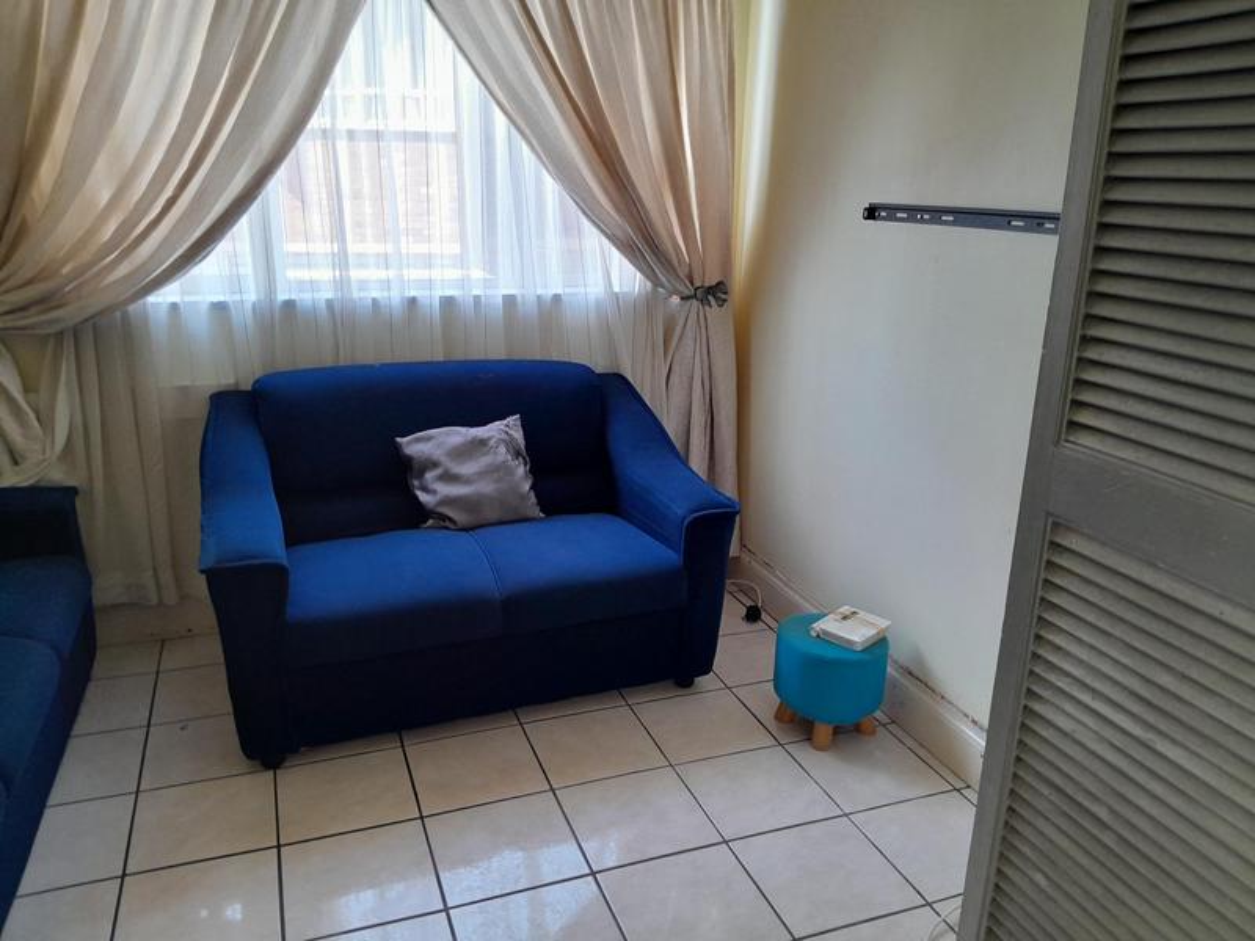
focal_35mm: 26
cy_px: 470
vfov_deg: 53.1
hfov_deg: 67.3
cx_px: 628
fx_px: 943
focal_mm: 3.98
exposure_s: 1/60
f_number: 1.8
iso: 200
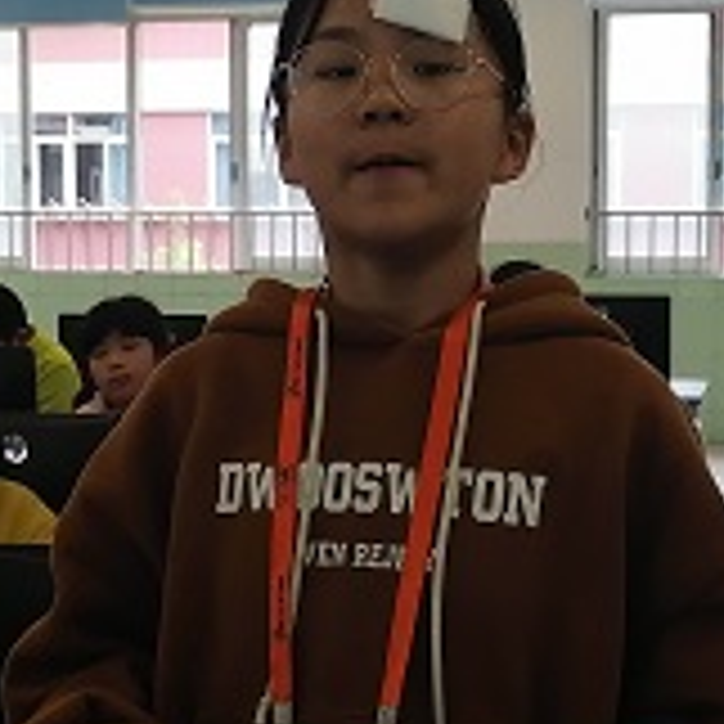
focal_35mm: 89
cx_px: 324
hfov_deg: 19.5
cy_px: 351
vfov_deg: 19.5
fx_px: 2106
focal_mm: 5.3
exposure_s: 1/60
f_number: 1.8
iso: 80
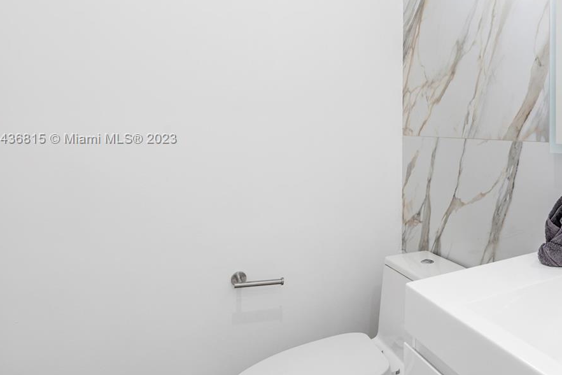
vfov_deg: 44.6
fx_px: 453
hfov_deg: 56.8
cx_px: 482
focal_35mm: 29
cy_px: 140
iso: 320
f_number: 8
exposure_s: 1/10
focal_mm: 16
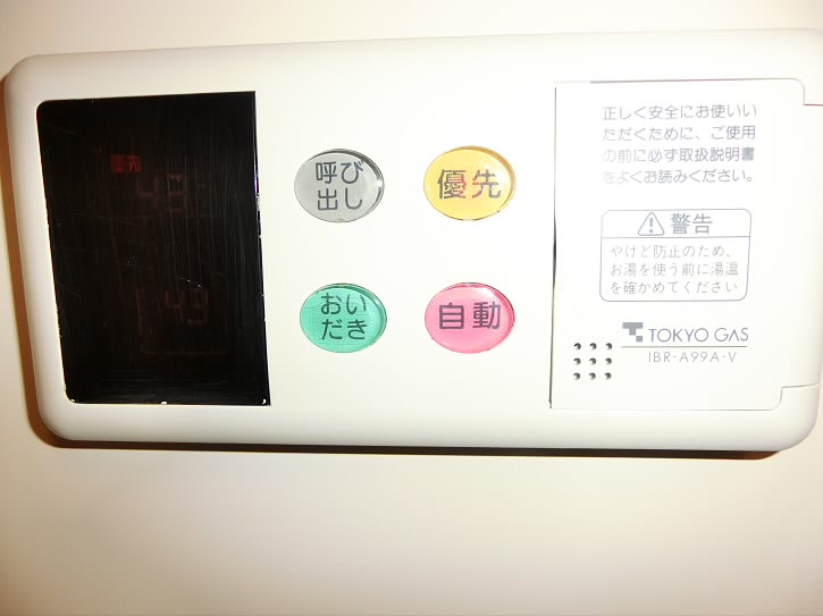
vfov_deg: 56.8
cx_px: 412
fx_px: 570
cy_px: 308
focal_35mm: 24
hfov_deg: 71.6
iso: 80
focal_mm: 4.24
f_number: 3
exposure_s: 1/30
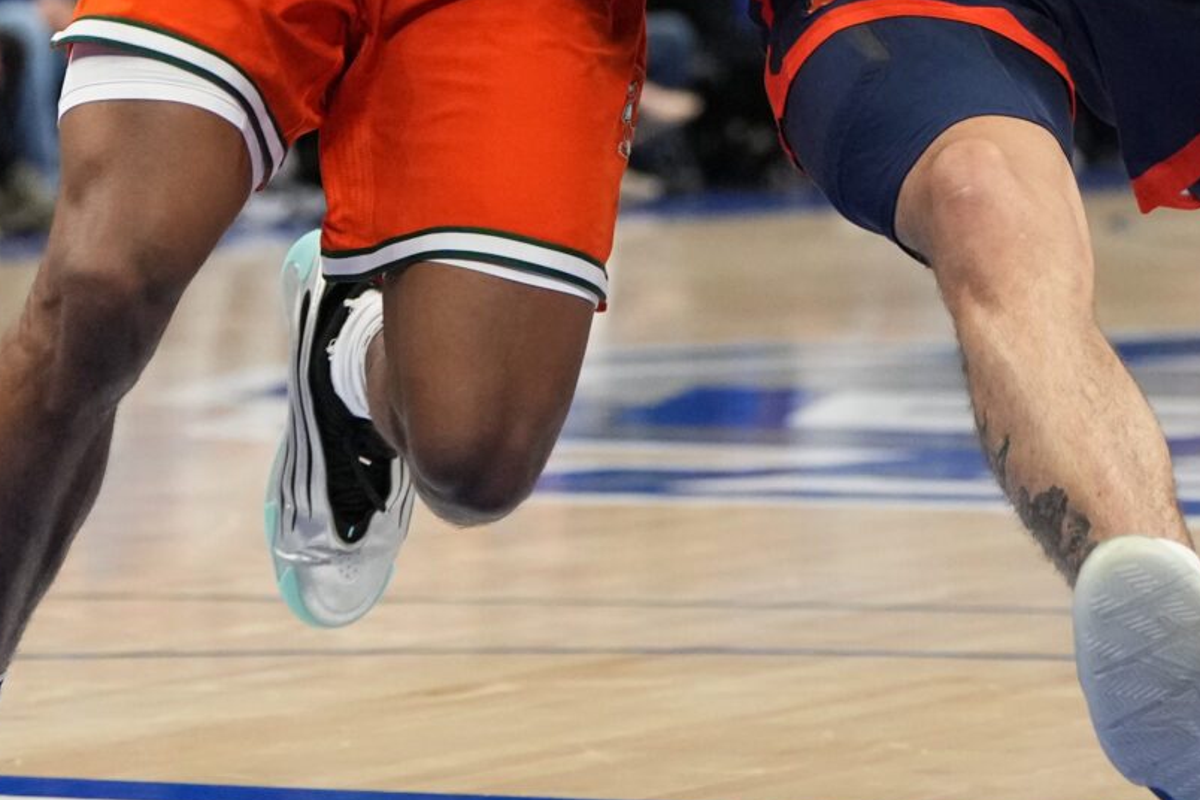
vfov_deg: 6.1
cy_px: -198
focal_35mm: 223
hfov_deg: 9.2
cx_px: 861
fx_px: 7433
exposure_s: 1/1600
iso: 3200
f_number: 2.8
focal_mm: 70
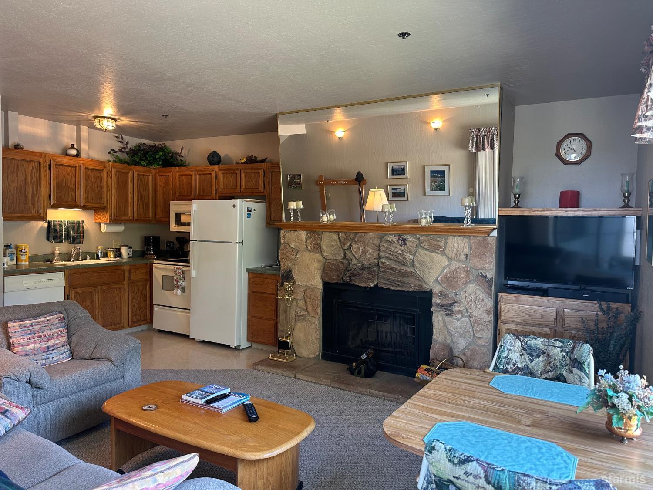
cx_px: 326
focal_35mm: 24
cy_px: 245
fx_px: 453
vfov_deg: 56.8
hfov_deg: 71.6
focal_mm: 6.86
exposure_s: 1/60
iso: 160
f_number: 1.78
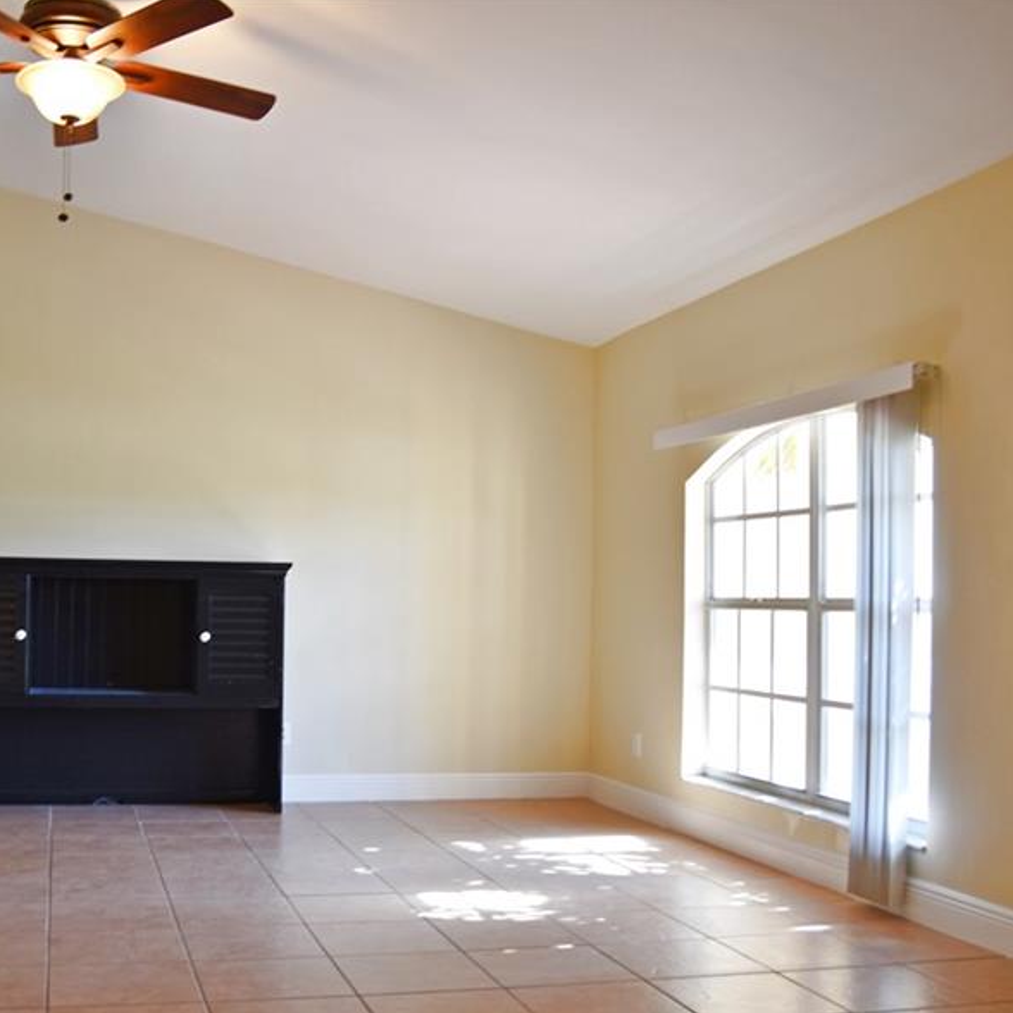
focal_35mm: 38
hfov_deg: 43.4
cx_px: 327
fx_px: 1250
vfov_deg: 44.0
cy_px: 582
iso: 100
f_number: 3.2
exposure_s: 1/40
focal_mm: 17
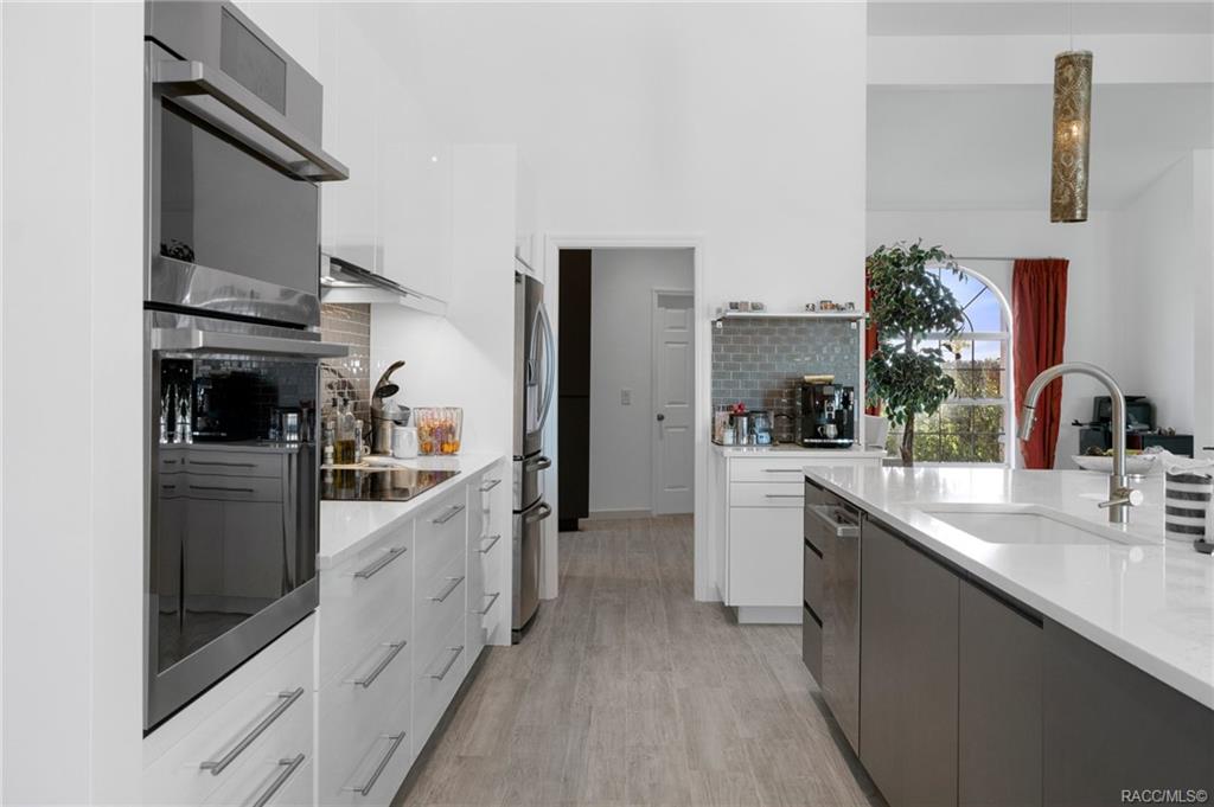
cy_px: 404
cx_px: 607
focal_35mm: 30
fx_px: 1011
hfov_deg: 62.0
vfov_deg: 43.5
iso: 320
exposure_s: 1/6
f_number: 8
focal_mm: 20
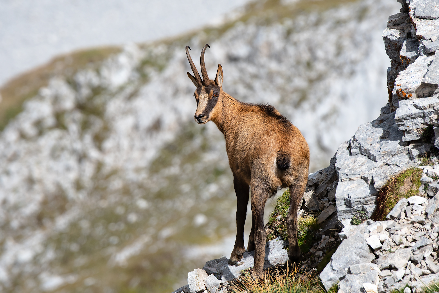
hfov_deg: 3.4
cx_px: 220
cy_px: 146
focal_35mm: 600
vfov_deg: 2.3
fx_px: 7317
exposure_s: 1/800
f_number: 8
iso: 200
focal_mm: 400
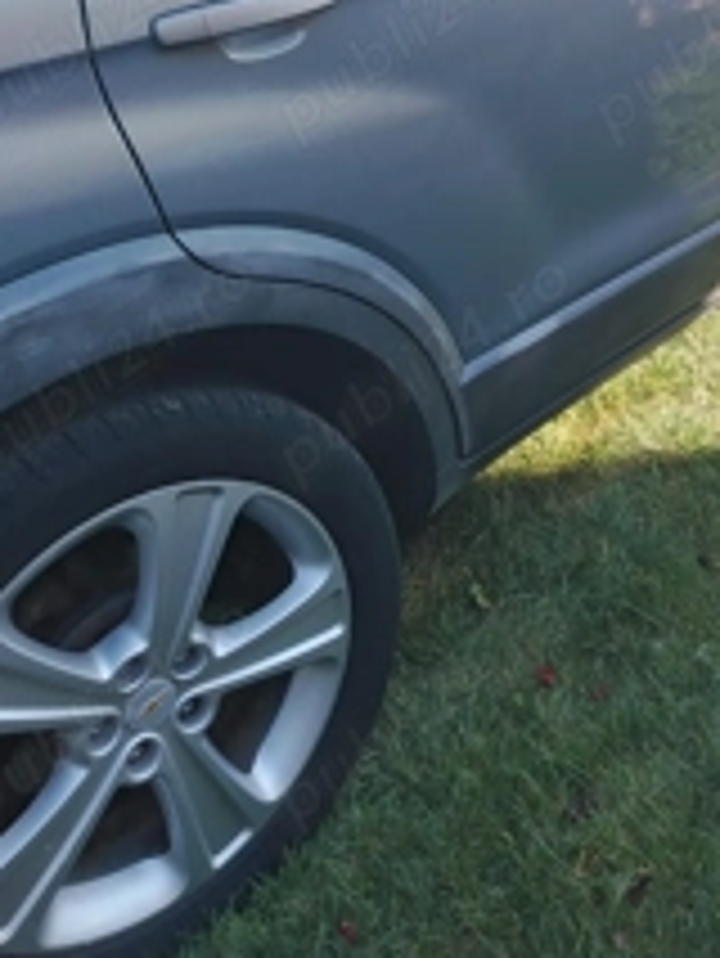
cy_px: 99
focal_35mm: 45
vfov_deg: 39.1
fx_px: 1247
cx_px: 580
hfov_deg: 31.4
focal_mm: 5.25
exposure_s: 1/193
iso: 100
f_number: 1.75
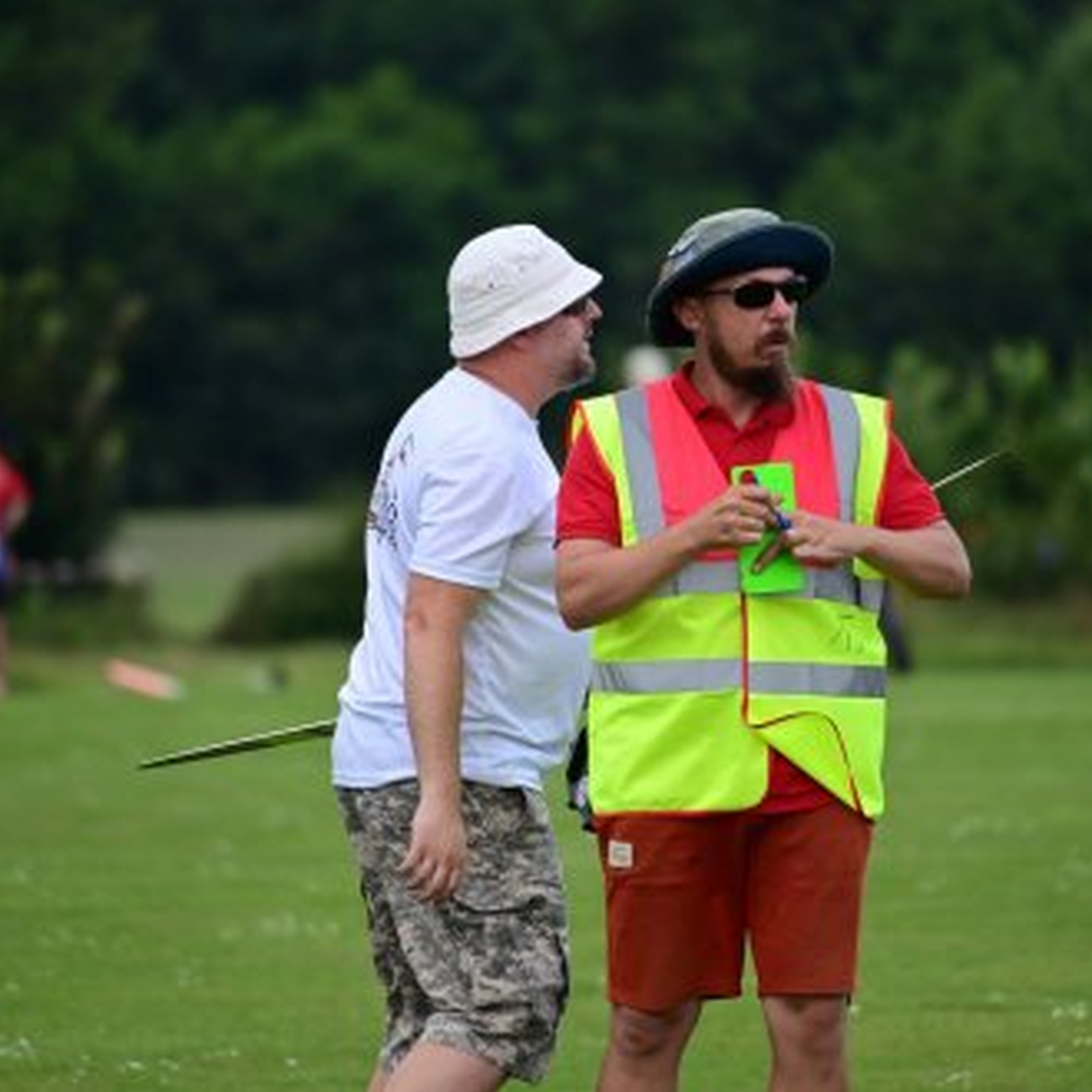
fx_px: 18309
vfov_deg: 3.4
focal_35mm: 513
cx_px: 630
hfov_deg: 3.4
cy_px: 546
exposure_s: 1/2500
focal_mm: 400
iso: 1250
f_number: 6.3
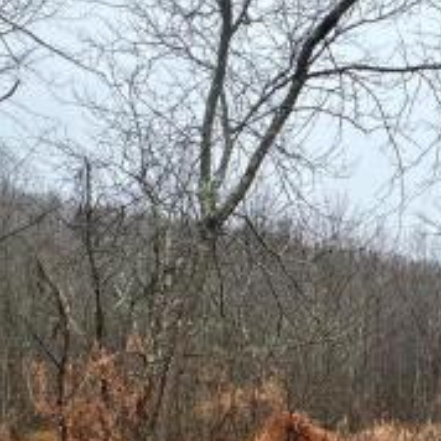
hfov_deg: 32.8
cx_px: 372
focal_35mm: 50
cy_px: 488
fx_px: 721
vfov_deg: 30.4
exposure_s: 1/99
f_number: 2.2
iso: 64
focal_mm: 2.22
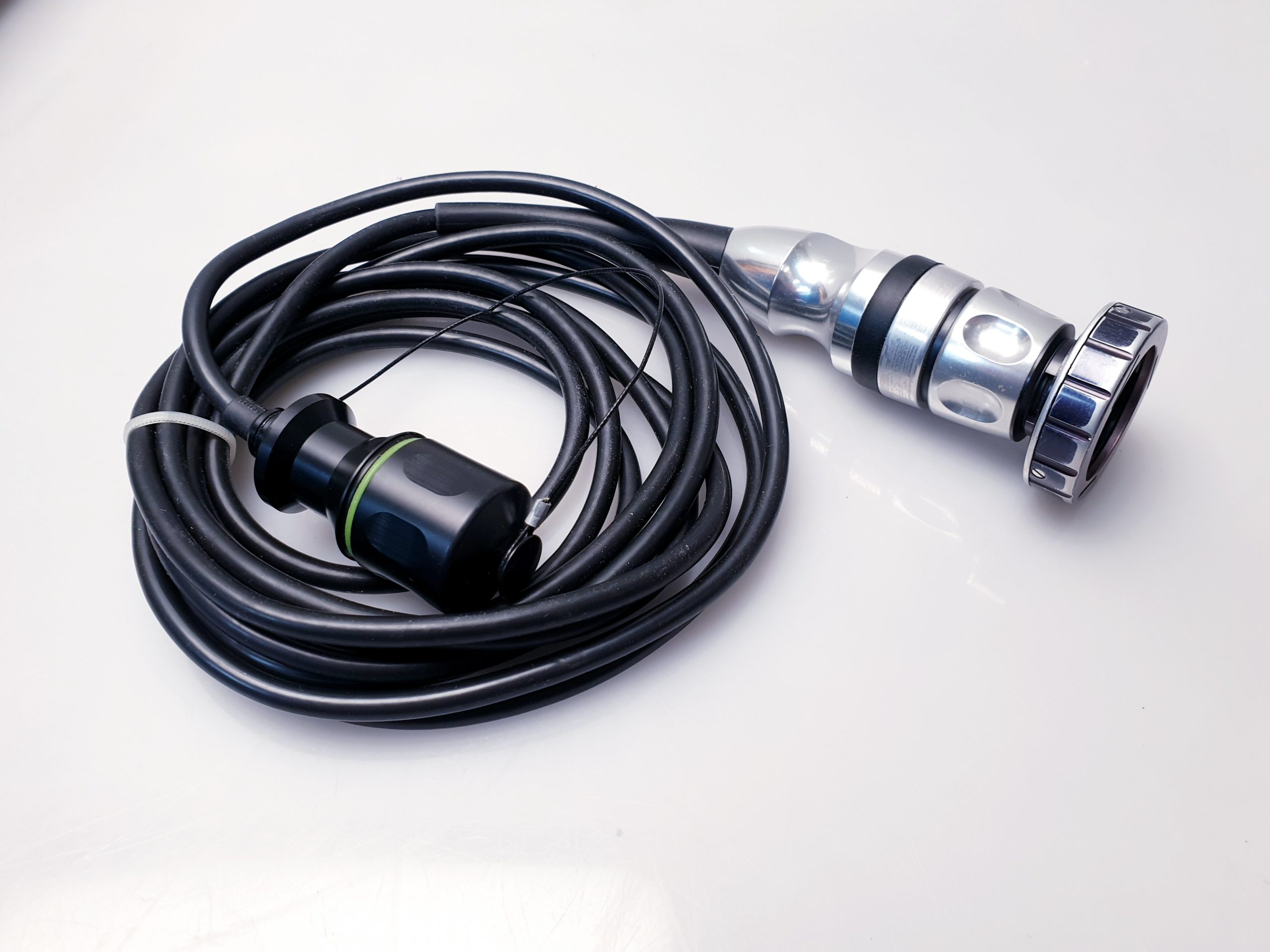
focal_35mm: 26
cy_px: 476
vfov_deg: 53.1
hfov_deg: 67.3
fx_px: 954
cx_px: 635
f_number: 2.4
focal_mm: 4.3
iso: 80
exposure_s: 1/50
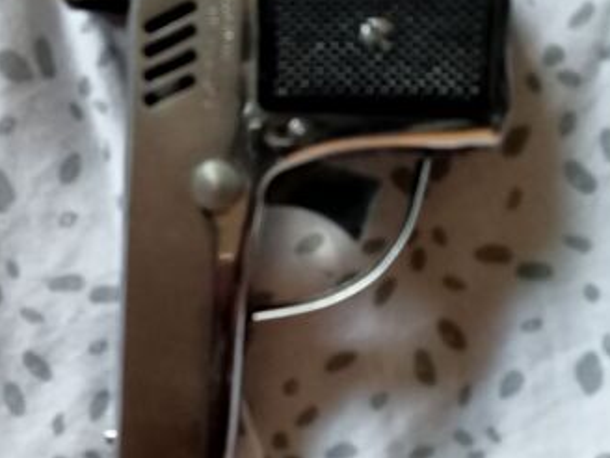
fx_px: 722
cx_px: 190
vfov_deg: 35.1
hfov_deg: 44.9
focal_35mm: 41
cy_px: 199
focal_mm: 3.46
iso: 1416
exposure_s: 1/25
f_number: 2.2
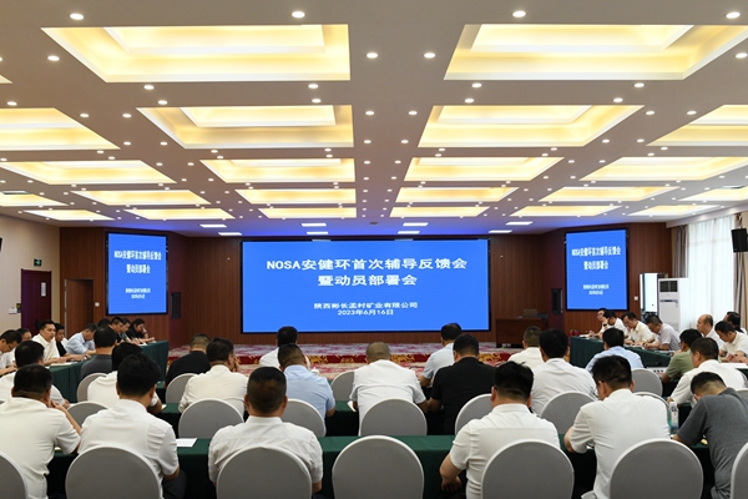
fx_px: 603
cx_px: 374
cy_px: 250
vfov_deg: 45.0
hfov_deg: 63.7
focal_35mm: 29
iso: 1600
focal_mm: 29
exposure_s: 1/160
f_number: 6.3
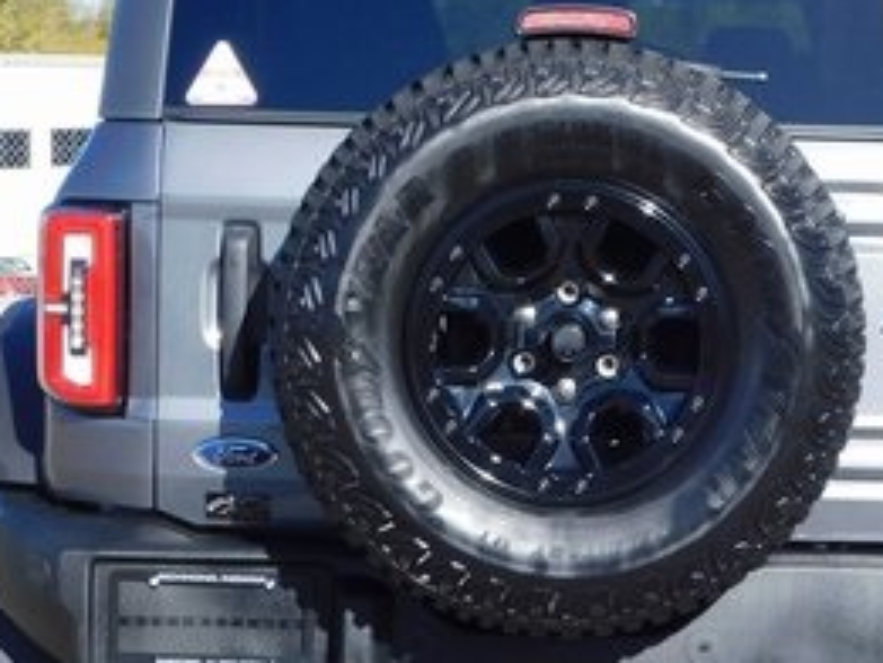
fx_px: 2501
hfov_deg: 19.9
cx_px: 609
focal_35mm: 98
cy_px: 365
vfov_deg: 15.1
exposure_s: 1/800
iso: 125
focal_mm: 7.1
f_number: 3.6
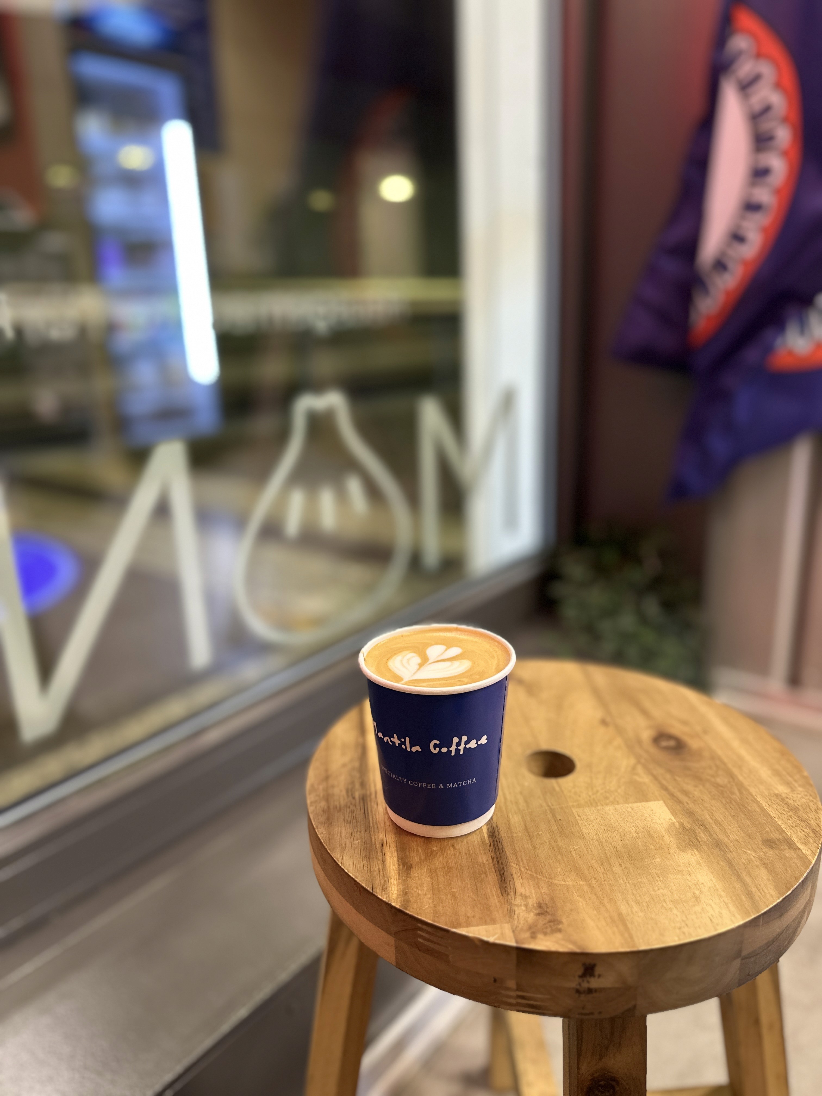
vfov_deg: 71.6
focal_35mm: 24
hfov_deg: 56.8
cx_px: 411
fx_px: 760
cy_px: 548
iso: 200
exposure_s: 1/50
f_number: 1.78
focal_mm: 6.86
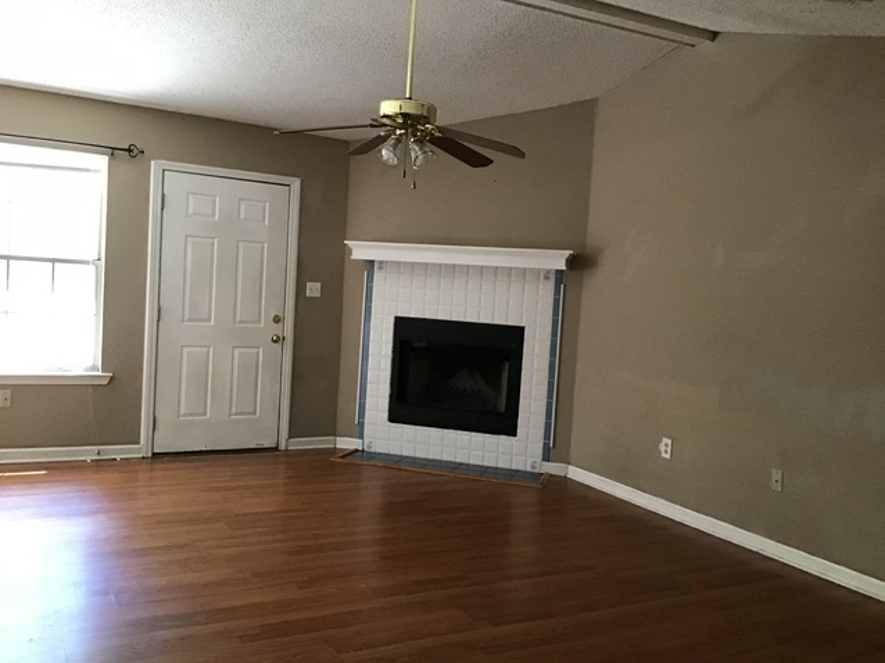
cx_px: 442
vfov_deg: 45.4
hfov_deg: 58.4
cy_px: 332
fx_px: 792
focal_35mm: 31
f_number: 2.4
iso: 200
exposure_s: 1/30
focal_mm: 3.3
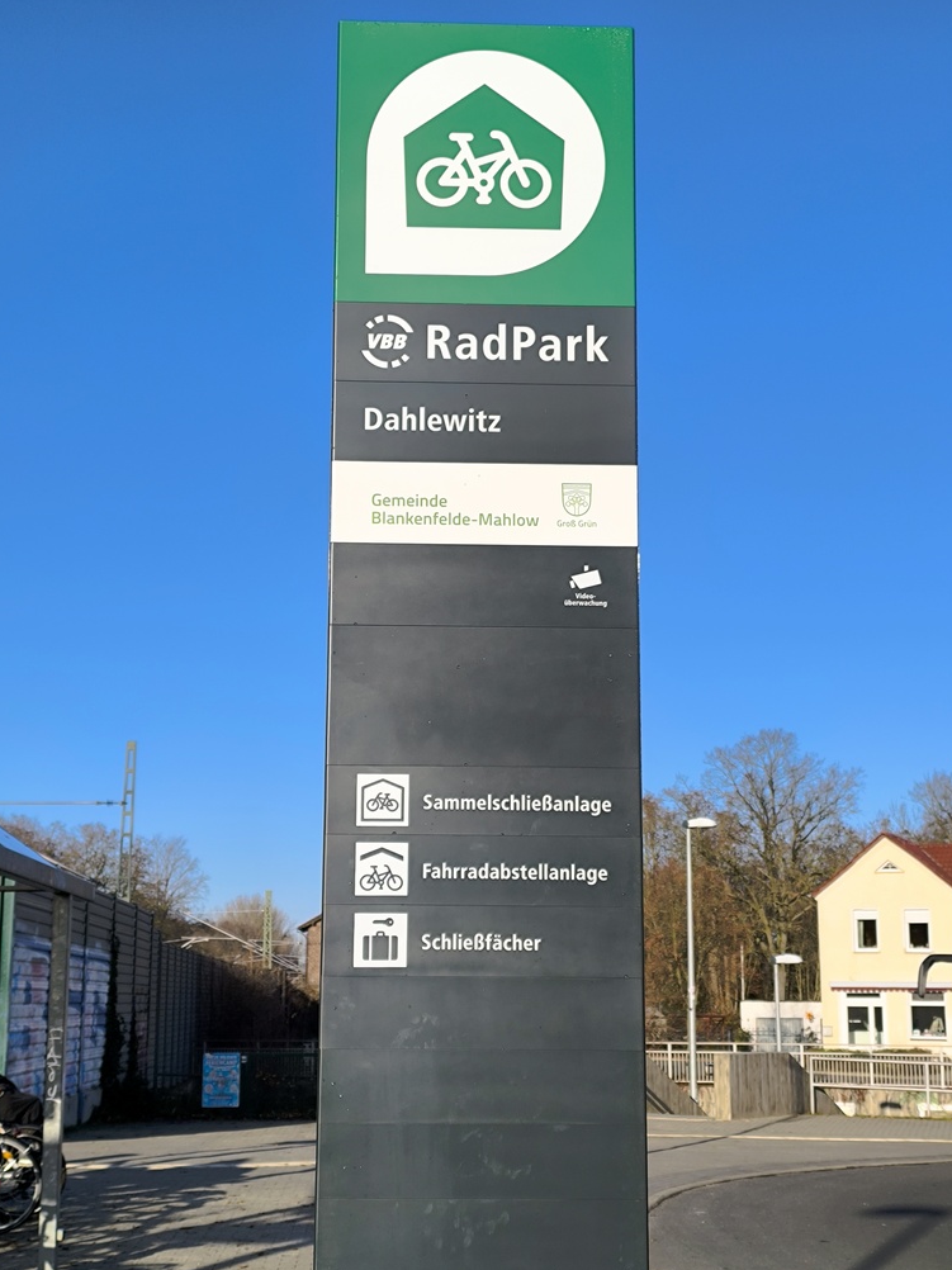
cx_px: 480
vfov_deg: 38.9
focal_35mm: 49
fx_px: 1798
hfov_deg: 29.7
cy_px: 664
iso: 50
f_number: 1.65
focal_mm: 6.14
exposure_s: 1/1408
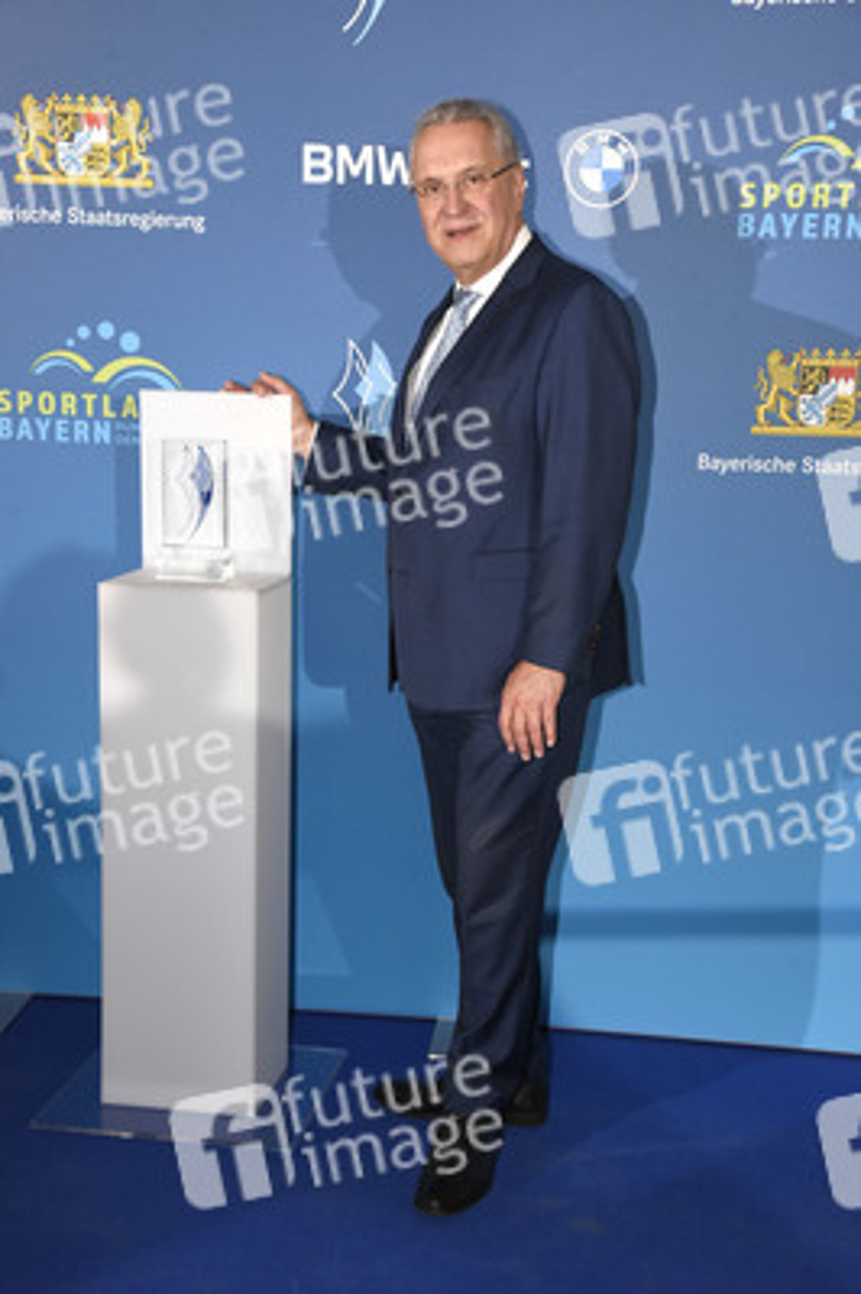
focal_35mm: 46
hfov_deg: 29.2
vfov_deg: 42.8
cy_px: 647
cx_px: 430
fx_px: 1653
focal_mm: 46
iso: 2500
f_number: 6.3
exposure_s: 1/80
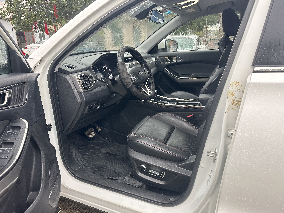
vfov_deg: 56.8
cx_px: 142
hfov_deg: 71.6
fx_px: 197
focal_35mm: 24
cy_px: 106
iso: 250
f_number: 1.78
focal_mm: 6.86
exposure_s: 1/121
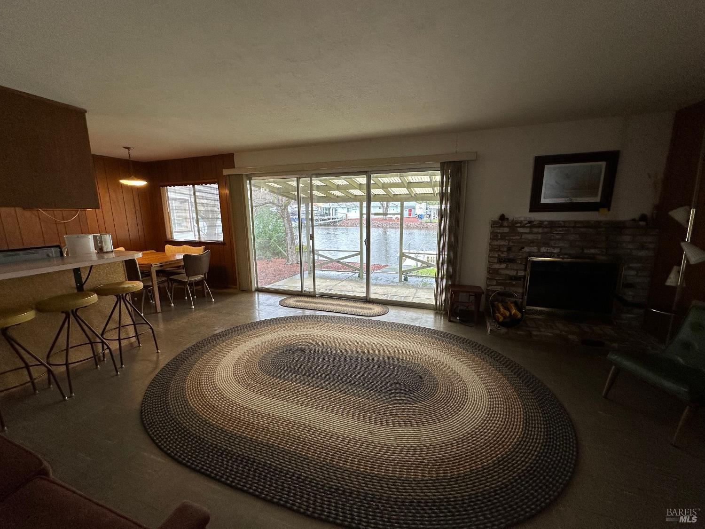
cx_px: 352
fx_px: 285
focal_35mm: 14
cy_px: 264
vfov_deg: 85.7
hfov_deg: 102.1
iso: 160
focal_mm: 2.22
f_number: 2.2
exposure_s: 1/120
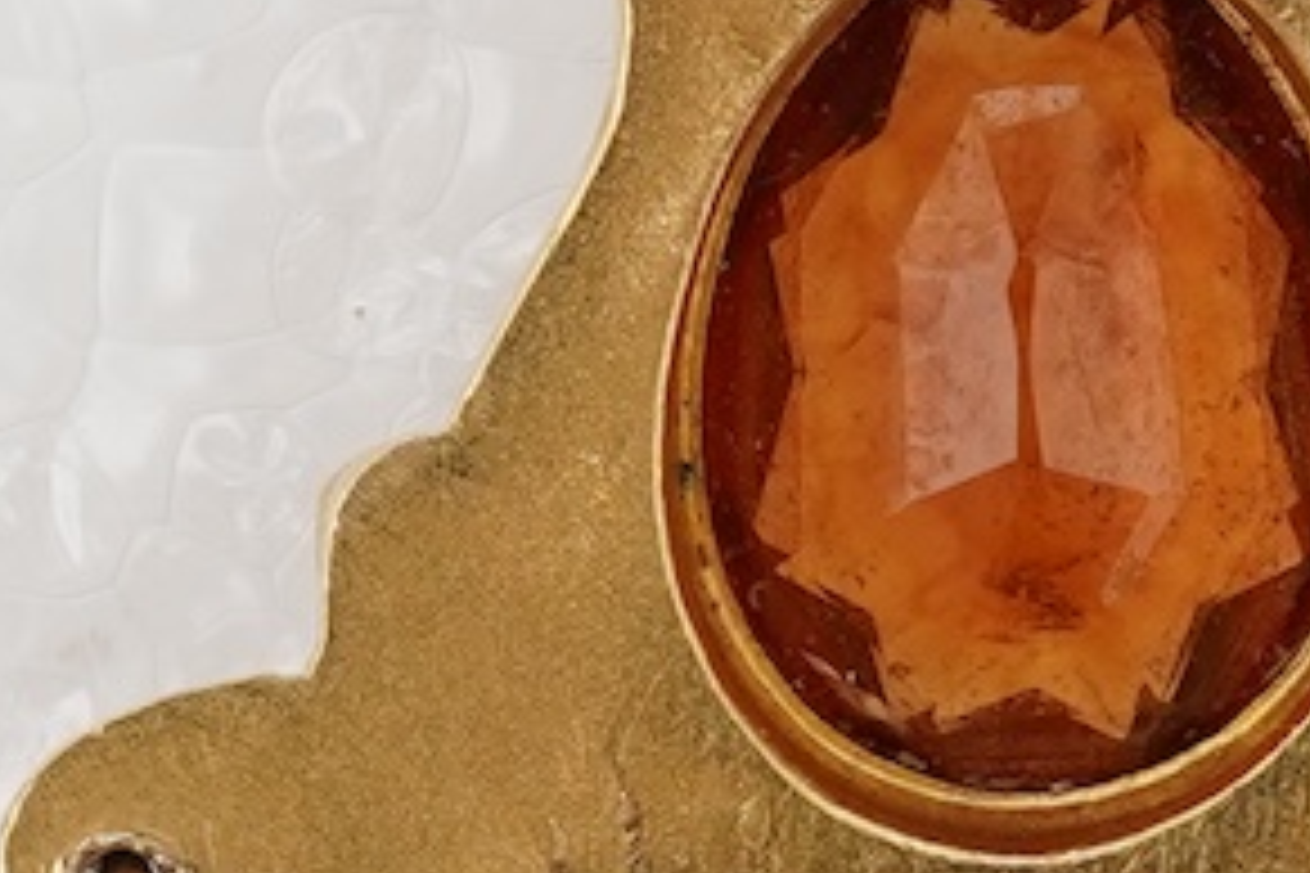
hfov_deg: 6.8
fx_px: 11061
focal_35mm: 304
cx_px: 1125
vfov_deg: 4.5
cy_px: 1184
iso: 320
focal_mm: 30
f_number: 18
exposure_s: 1/125
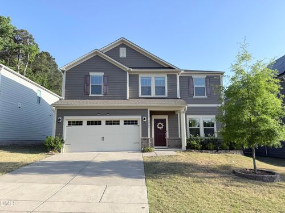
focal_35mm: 24
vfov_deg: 56.8
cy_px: 106
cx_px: 142
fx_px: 198
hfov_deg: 71.6
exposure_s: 1/2000
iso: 80
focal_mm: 6.76
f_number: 1.78
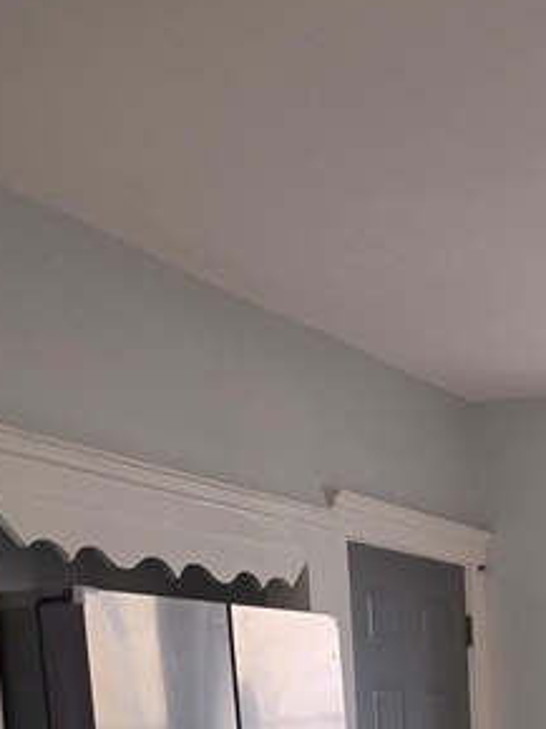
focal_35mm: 61
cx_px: 627
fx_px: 1285
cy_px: 852
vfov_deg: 28.1
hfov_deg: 22.4
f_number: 1.7
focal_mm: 6.3
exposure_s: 1/60.2
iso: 40
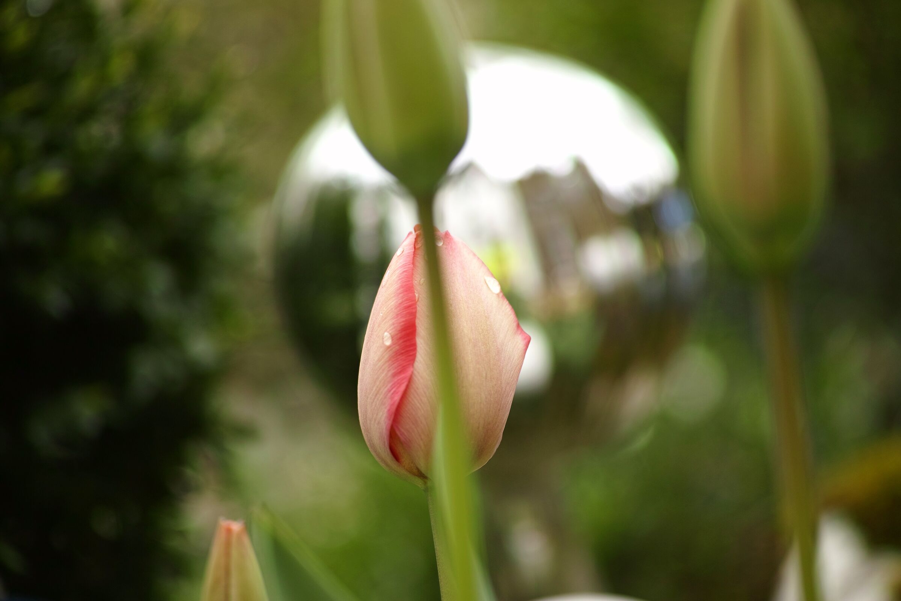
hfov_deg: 27.0
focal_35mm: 75
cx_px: 450
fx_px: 1877
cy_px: 300
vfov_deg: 18.2
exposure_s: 1/160
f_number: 2.8
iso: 100
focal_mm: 50
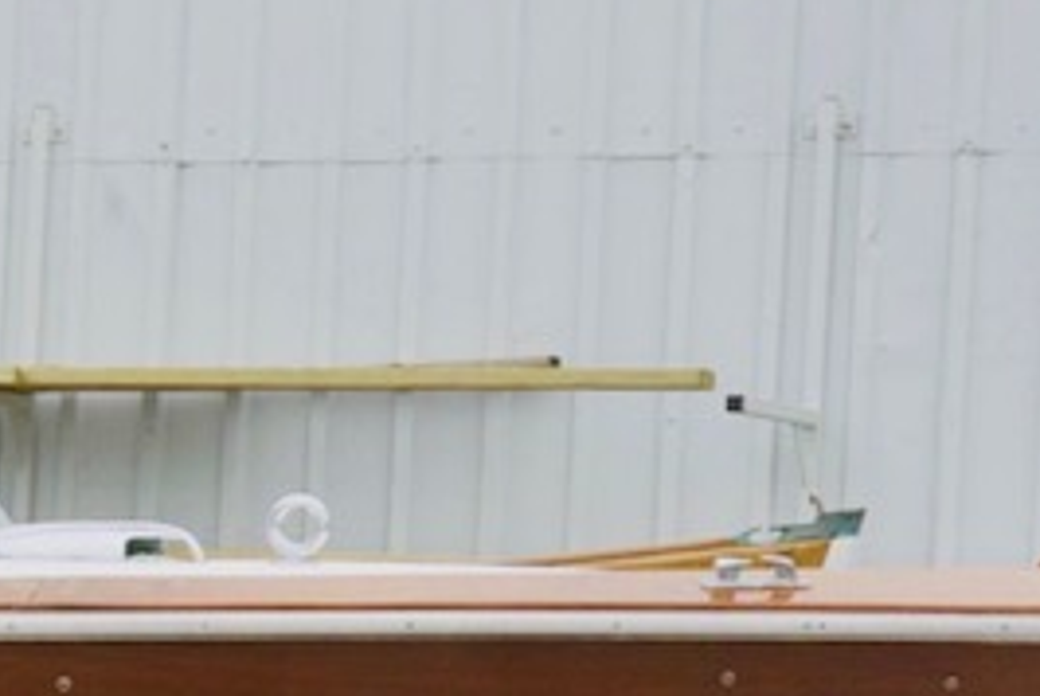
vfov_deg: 7.4
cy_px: 936
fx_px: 5292
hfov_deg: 10.6
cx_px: -739
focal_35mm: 183
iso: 100
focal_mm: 38
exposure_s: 1/15
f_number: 18
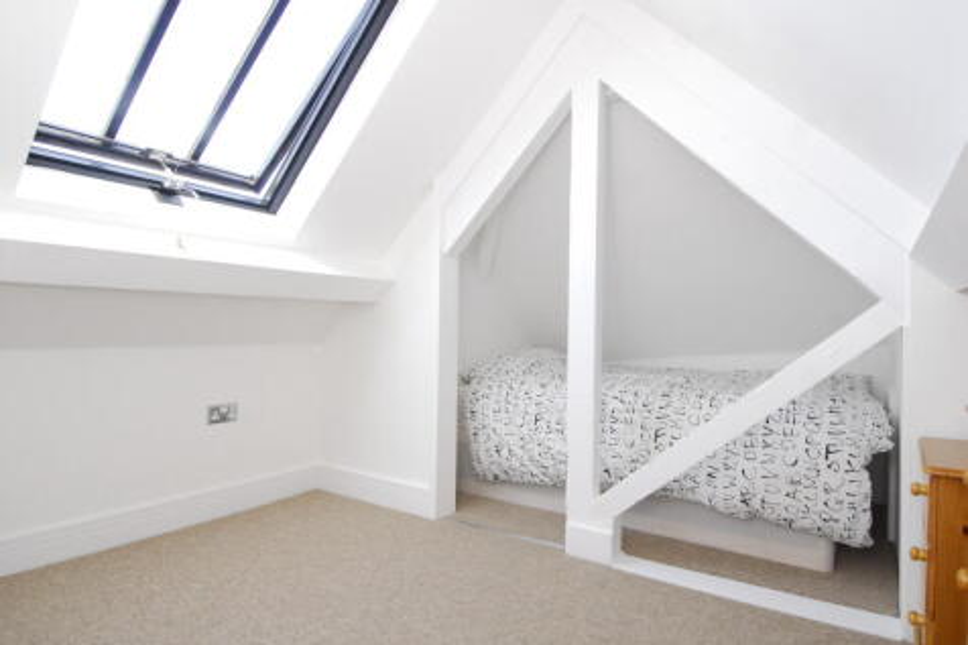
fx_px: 524
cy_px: 322
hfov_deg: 85.4
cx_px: 484
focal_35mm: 20
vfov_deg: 63.2
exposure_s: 1/60
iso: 640
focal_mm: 13
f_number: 5.6
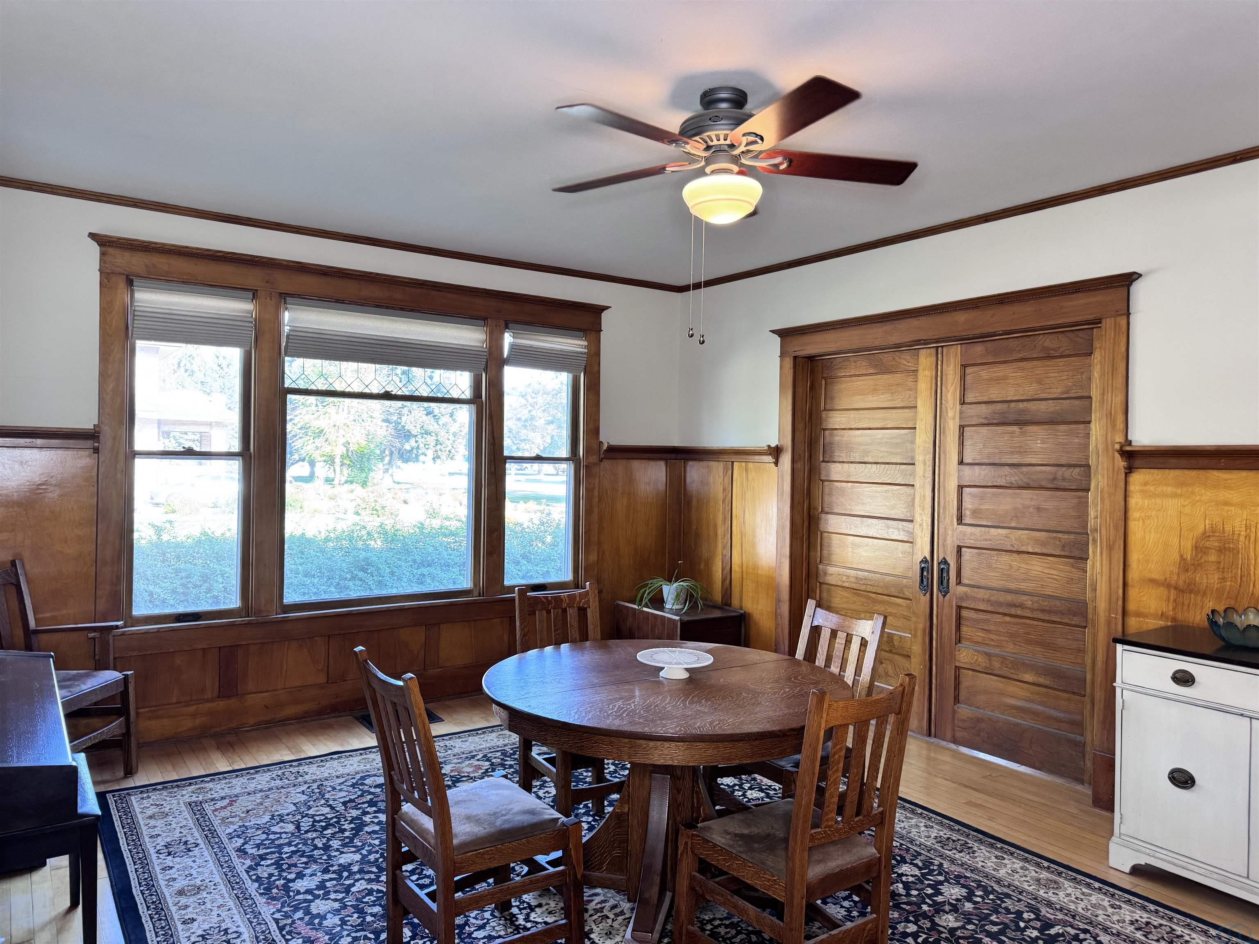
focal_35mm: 24
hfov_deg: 71.6
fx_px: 873
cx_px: 630
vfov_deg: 56.8
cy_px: 472
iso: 200
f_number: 1.78
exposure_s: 1/120
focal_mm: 6.76
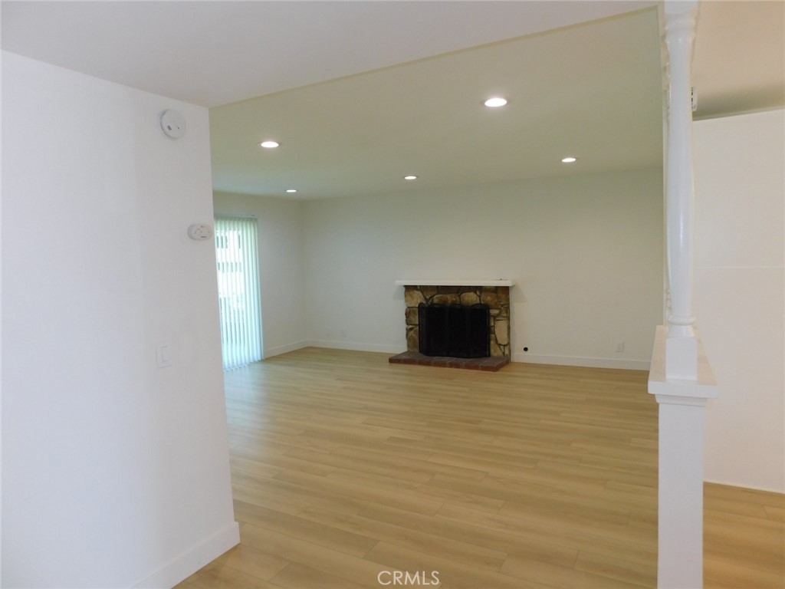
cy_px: 294
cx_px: 392
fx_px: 522
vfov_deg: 58.9
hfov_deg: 73.9
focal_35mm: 23
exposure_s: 1/30
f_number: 3
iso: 125
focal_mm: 4
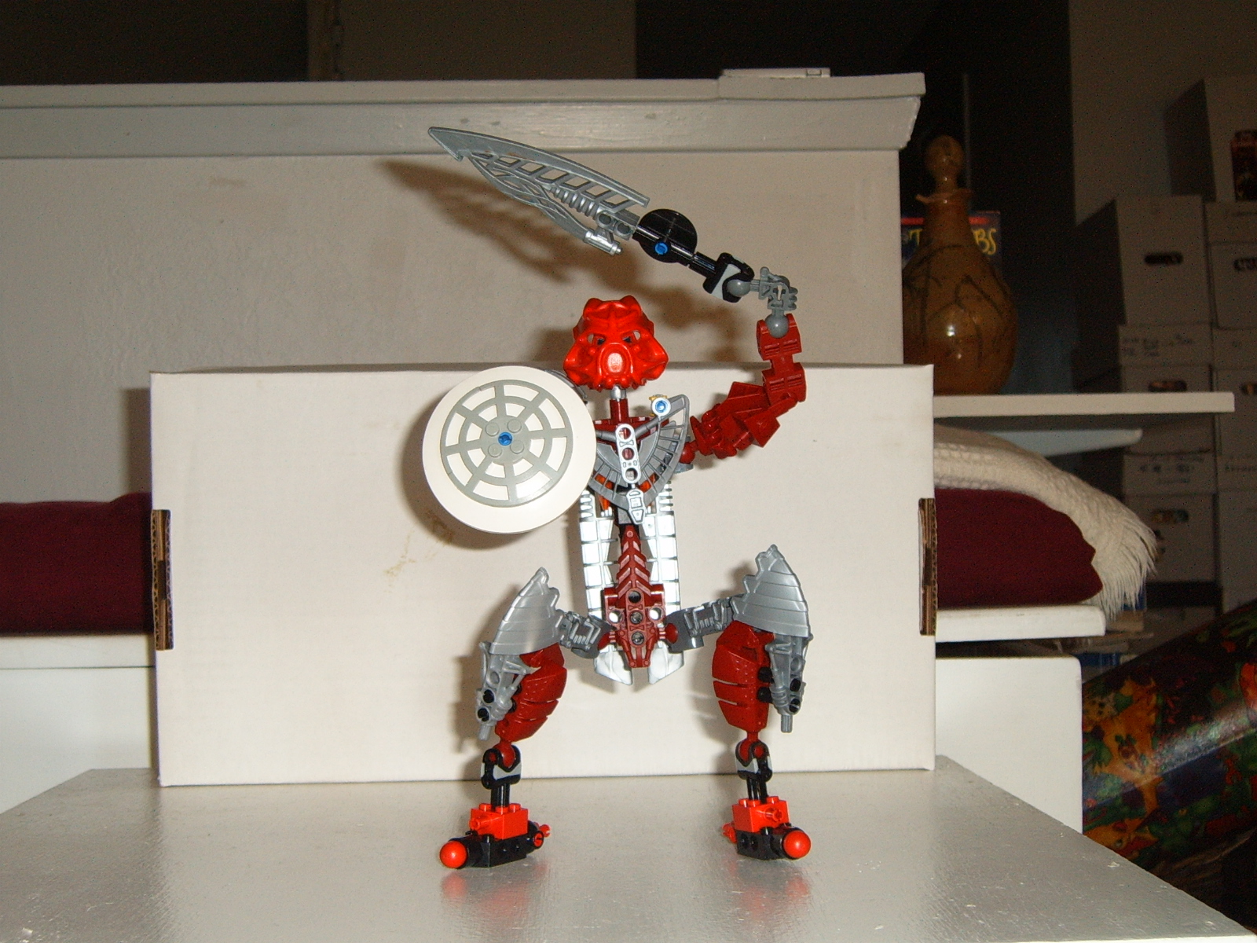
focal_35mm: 56
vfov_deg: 26.1
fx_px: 2034
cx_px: 628
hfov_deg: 34.3
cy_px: 472
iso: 141
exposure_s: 1/45
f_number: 3.4
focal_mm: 9.4
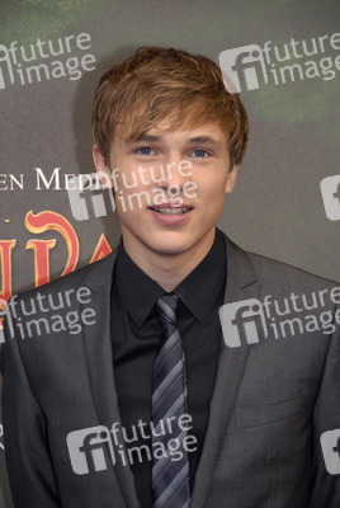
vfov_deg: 14.4
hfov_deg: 9.7
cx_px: 170
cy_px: 254
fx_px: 2012
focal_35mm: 142
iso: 400
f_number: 5.3
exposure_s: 1/60
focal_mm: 95
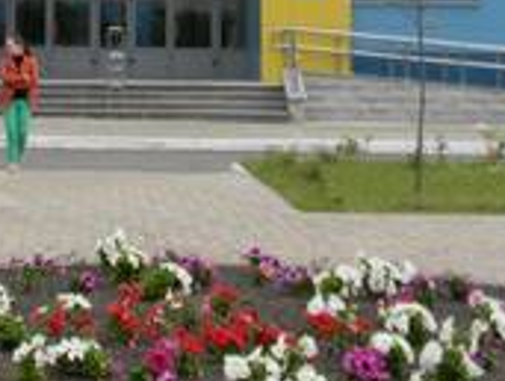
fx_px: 1433
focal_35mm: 98
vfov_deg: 14.7
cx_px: 59
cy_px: -71
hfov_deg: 19.6
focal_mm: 5
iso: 80
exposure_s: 1/286
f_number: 3.5
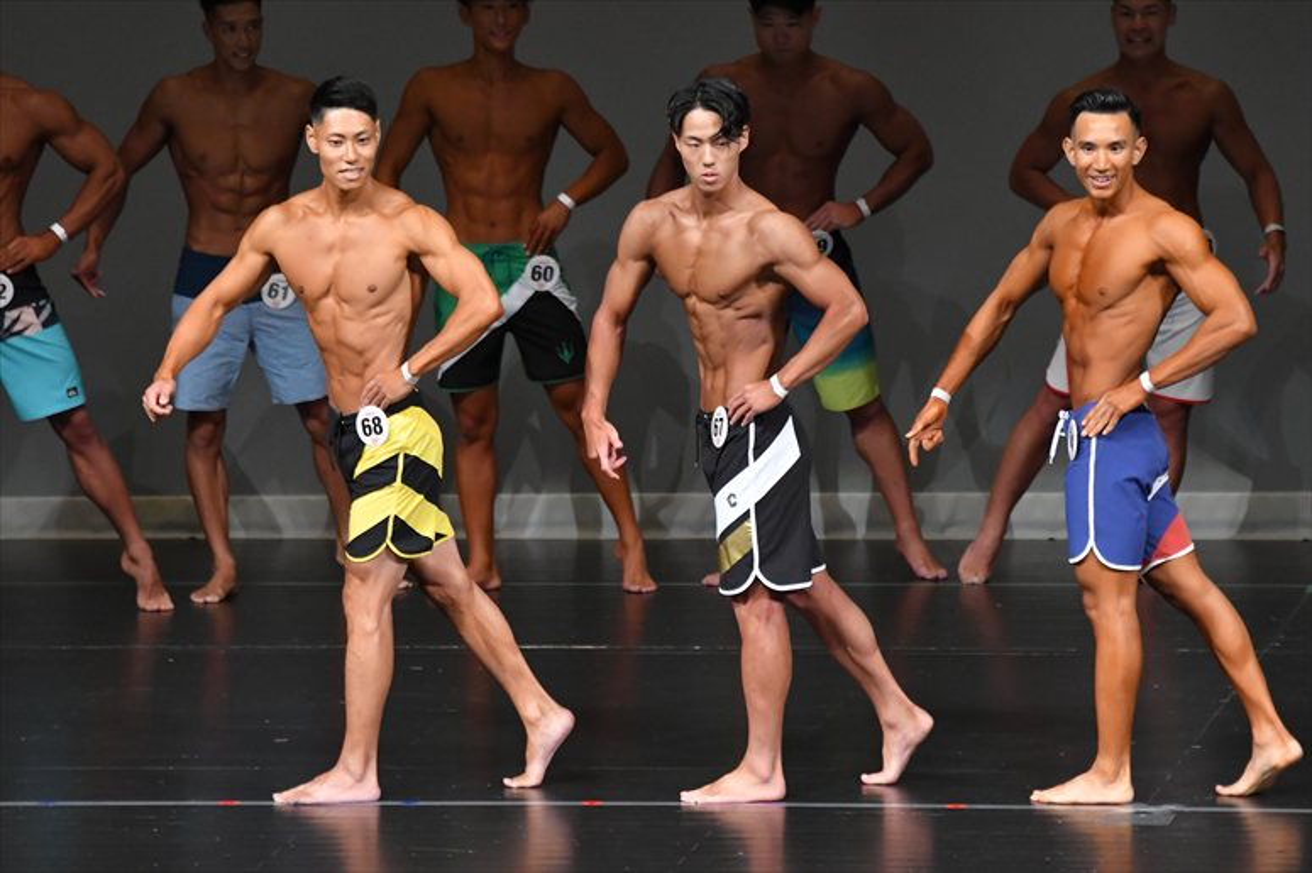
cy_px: 436
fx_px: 11475
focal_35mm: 315
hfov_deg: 6.5
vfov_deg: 4.4
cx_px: 656
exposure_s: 1/400
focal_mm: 210
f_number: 5.6
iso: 4000
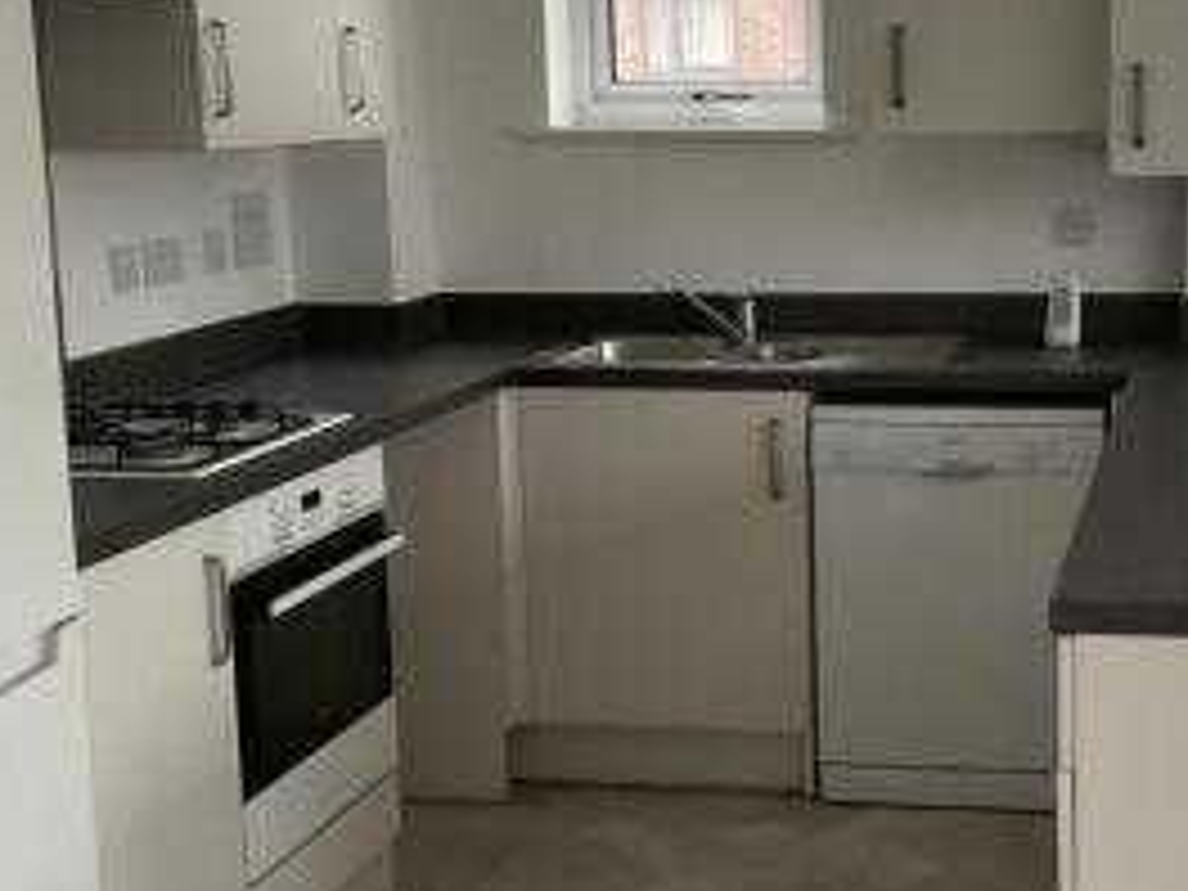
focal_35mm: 64
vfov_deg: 22.9
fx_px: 2196
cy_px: 461
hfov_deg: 29.7
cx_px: 902
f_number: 1.8
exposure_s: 1/60
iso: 100
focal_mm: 3
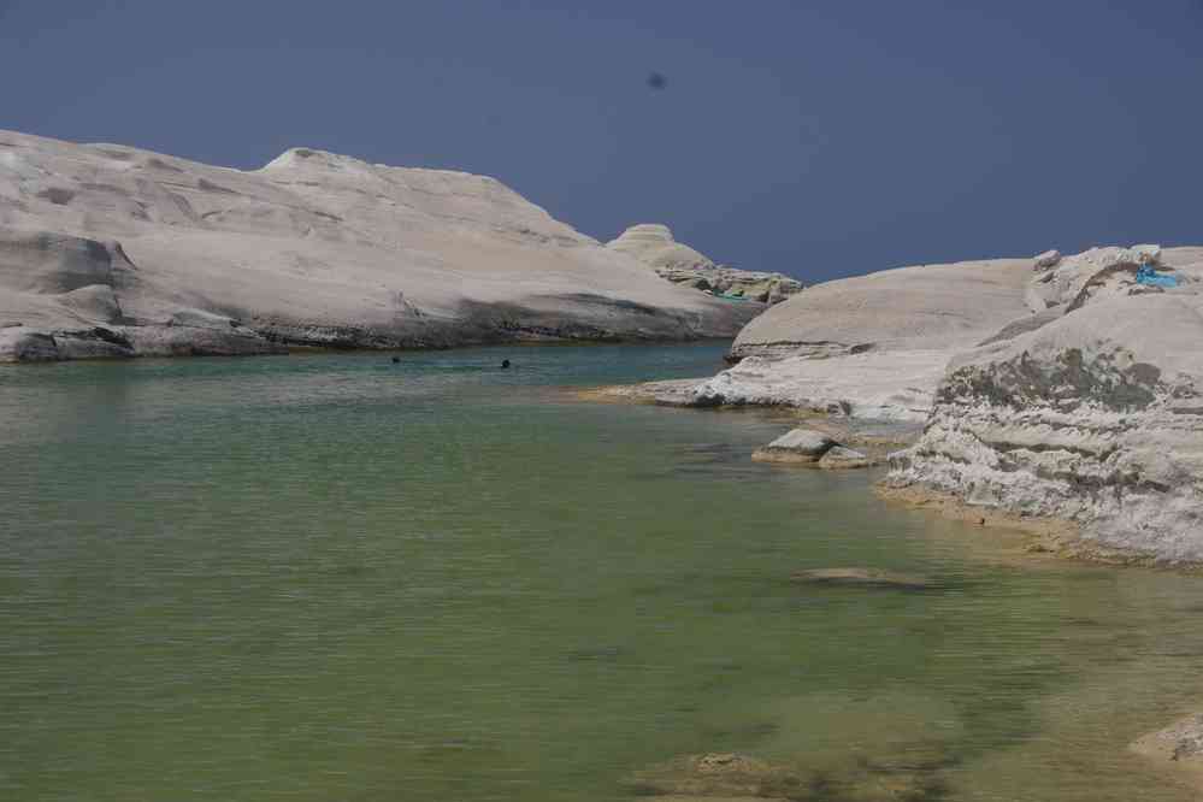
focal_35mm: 64
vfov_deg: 21.2
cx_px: 602
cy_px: 401
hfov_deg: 31.4
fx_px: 2138
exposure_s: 1/200
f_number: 11
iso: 200
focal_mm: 42.5
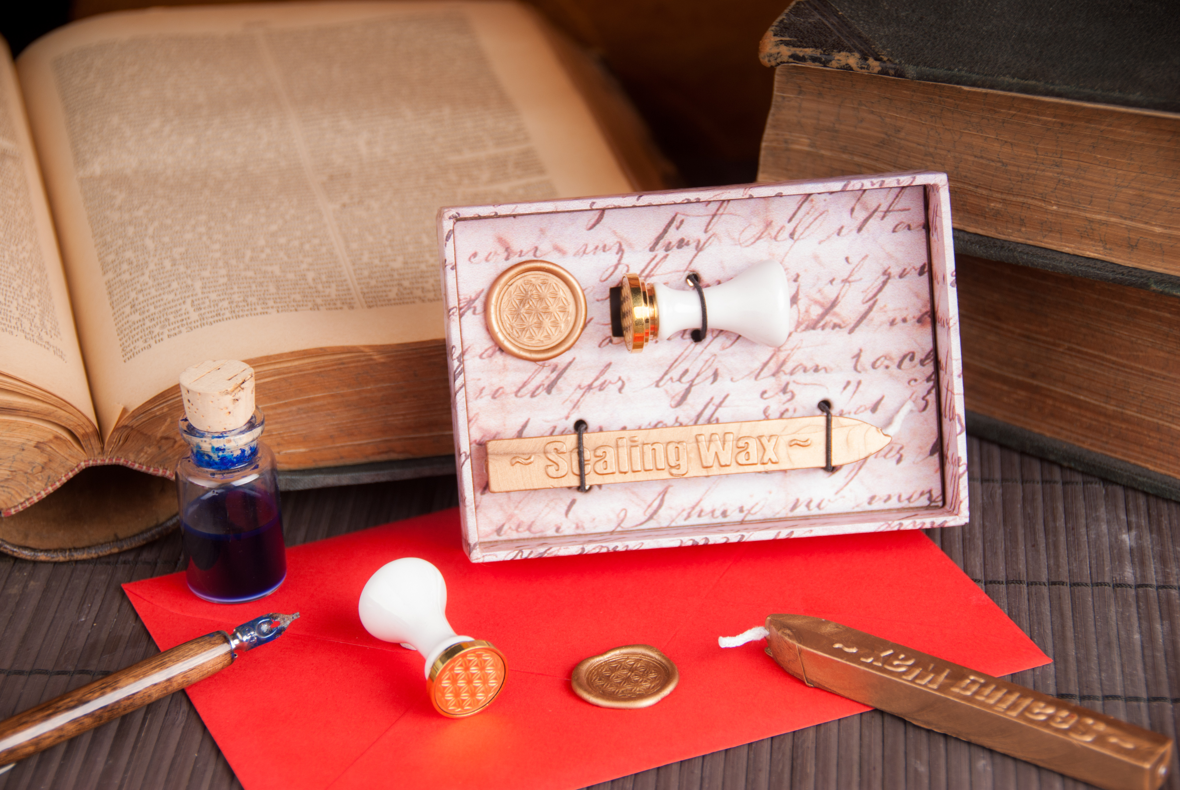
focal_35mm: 112
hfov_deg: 18.2
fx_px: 3692
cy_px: 395
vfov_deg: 12.2
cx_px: 590
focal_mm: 75
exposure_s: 1/200
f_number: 5.6
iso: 100
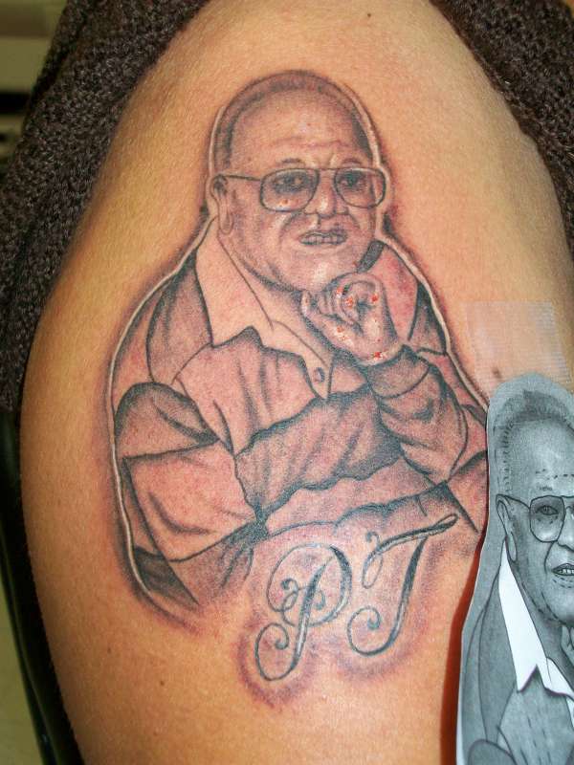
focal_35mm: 50
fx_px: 1105
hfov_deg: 29.1
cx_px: 287
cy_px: 382
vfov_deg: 38.2
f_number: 3.6
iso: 120
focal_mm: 8.8
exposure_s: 1/80
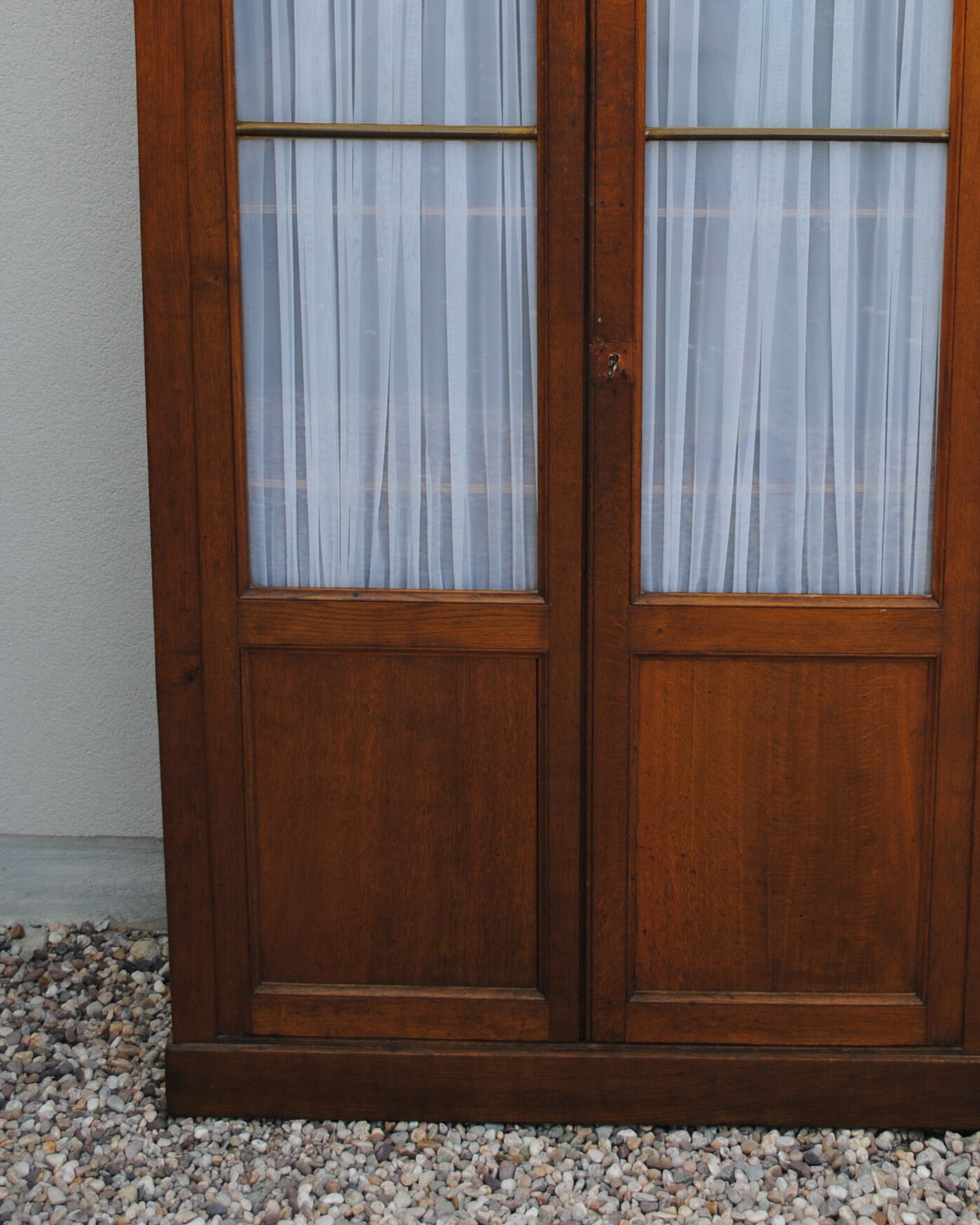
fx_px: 2211
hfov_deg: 24.9
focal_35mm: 61
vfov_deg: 30.4
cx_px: 638
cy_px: 284
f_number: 5.6
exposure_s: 1/125
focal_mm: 26
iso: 110
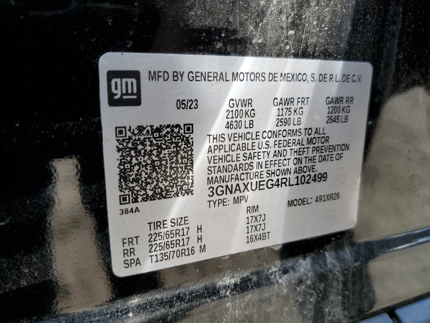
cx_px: 215
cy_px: 162
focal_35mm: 26
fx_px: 323
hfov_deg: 67.3
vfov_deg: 53.1
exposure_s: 1/256
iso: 50
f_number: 1.5
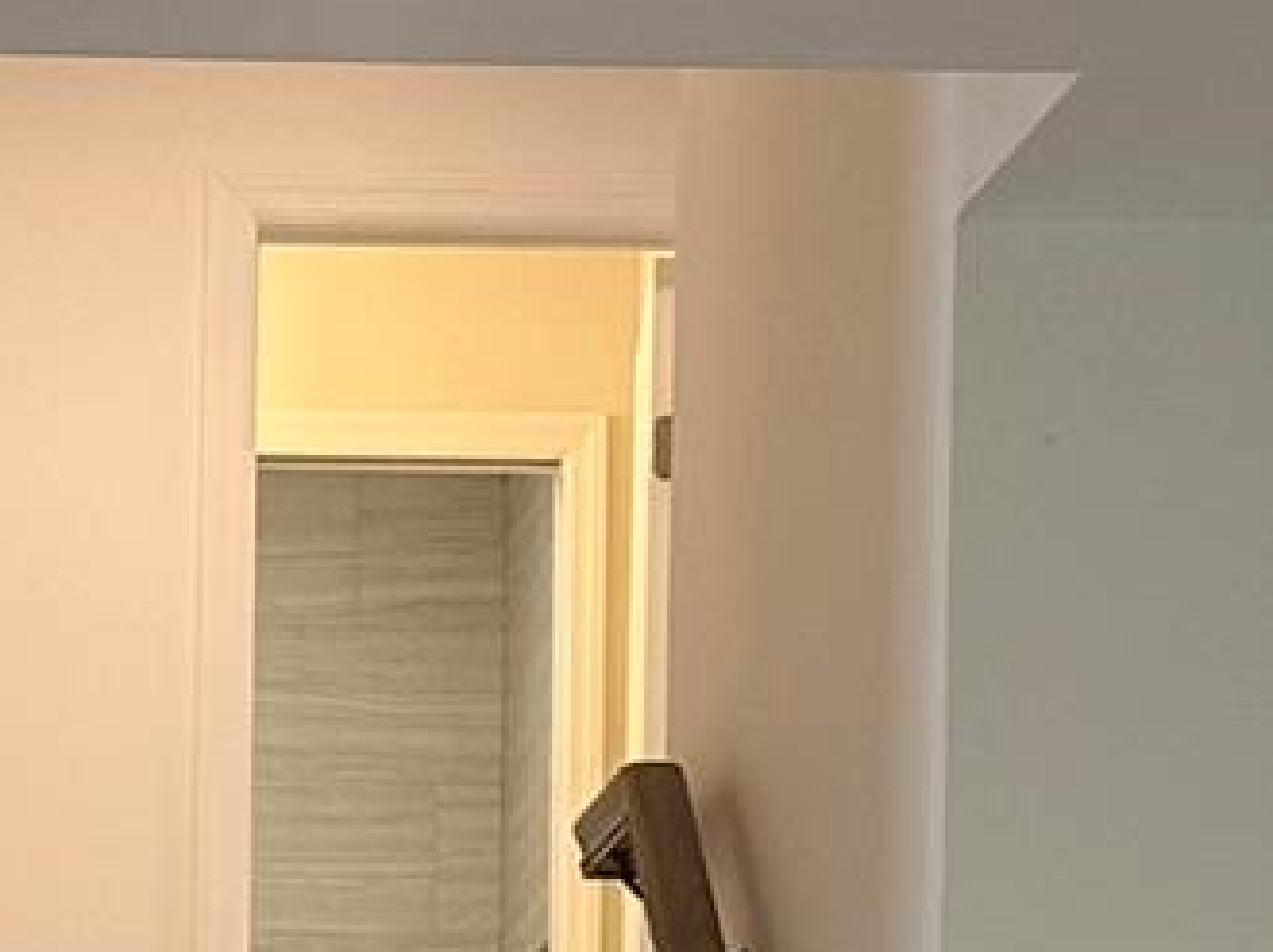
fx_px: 5475
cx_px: -96
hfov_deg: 13.0
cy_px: 1588
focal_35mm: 149
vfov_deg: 9.6
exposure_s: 1/120
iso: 160
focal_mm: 6.86
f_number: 1.78
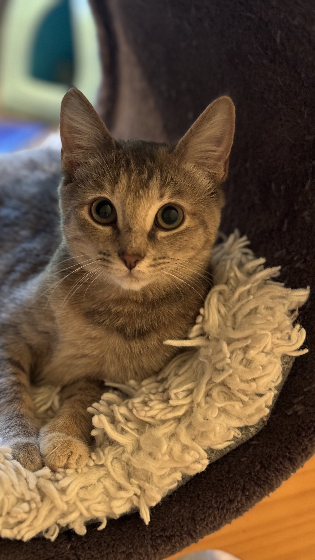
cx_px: 103
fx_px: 787
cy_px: 283
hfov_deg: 22.5
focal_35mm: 53
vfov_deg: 39.2
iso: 640
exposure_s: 1/24
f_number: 1.78
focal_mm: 6.76
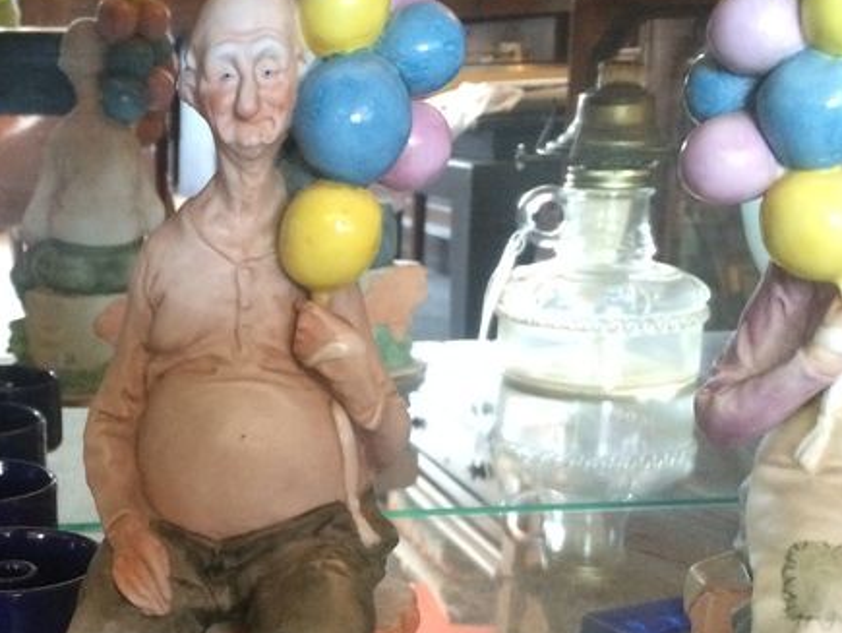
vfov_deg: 23.5
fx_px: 1509
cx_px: 91
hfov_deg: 29.9
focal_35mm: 62
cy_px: 471
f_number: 2.2
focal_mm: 4.12
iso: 320
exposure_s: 1/17
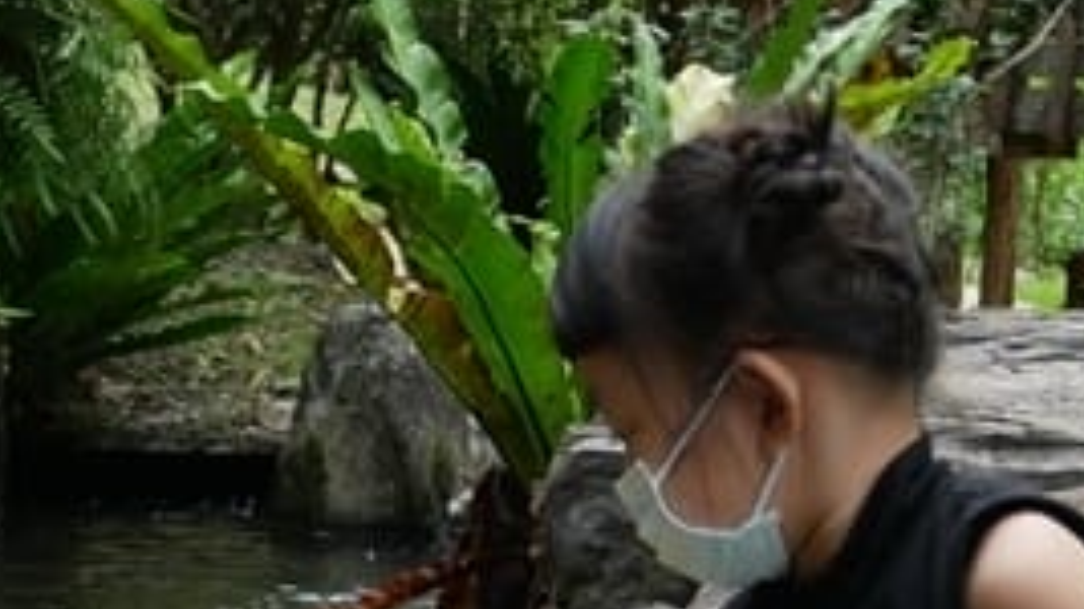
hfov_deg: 17.4
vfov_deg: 9.4
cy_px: 1068
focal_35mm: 123
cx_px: 406
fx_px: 3534
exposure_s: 1/60
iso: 250
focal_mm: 16
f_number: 4
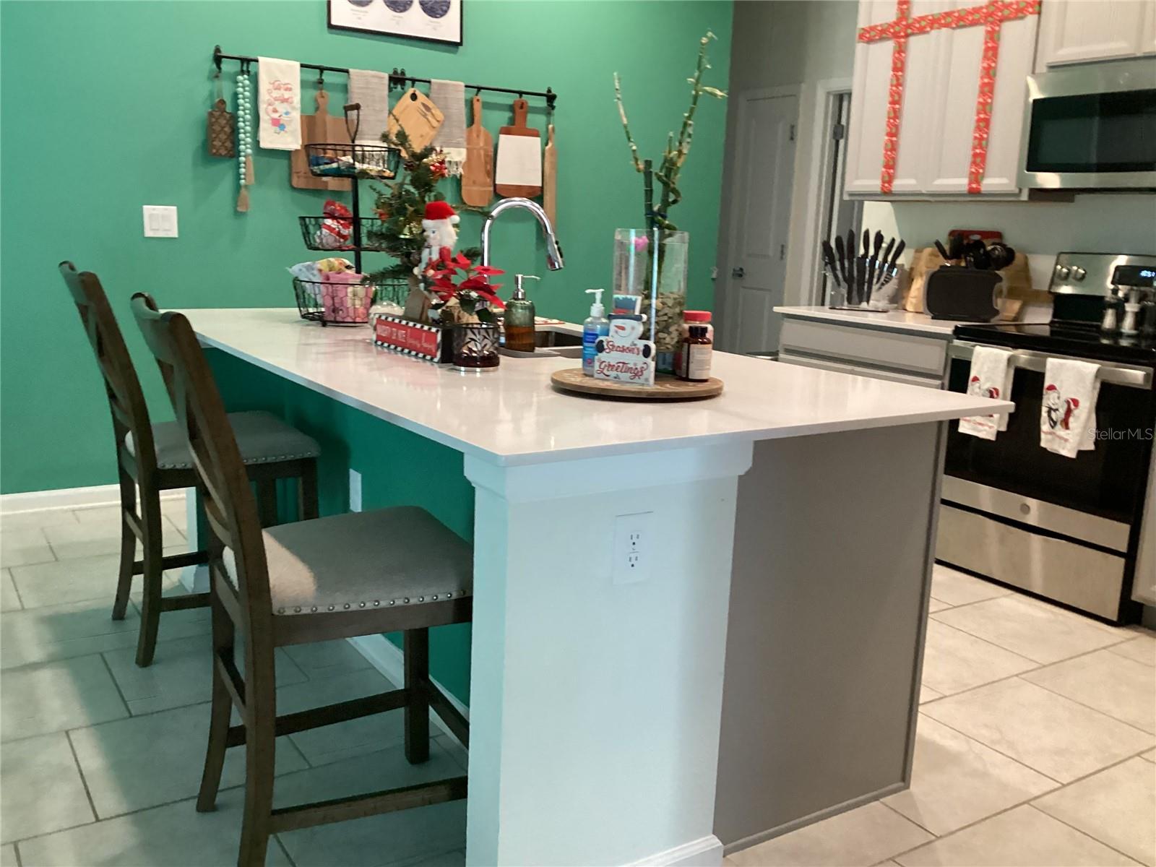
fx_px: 1035
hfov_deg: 58.4
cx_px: 578
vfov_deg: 45.4
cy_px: 434
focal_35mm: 31
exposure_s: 1/60
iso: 320
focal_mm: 3.3
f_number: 2.4
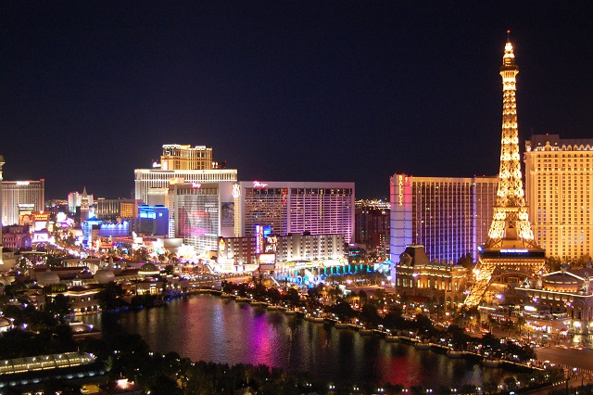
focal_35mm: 42
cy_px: 198
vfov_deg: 31.9
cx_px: 296
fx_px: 691
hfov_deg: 46.4
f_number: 3.5
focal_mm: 28
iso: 1000
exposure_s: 1/8
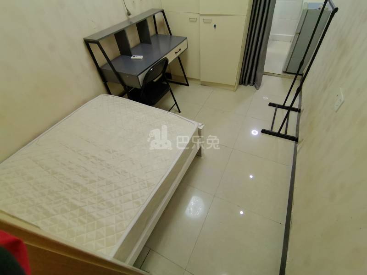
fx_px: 170
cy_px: 138
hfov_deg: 94.5
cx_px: 184
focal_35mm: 16
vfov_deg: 78.1
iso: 160
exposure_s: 1/33.3
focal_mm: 1.68
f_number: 2.2
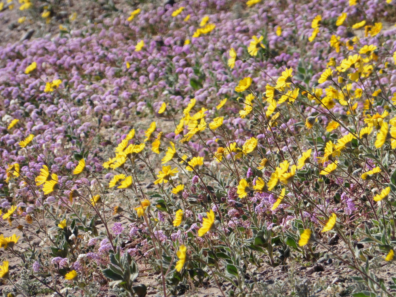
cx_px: 198
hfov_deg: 4.6
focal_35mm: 434
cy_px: 148
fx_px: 4965
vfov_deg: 3.4
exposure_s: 1/400
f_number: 6.2
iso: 100
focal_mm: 77.4
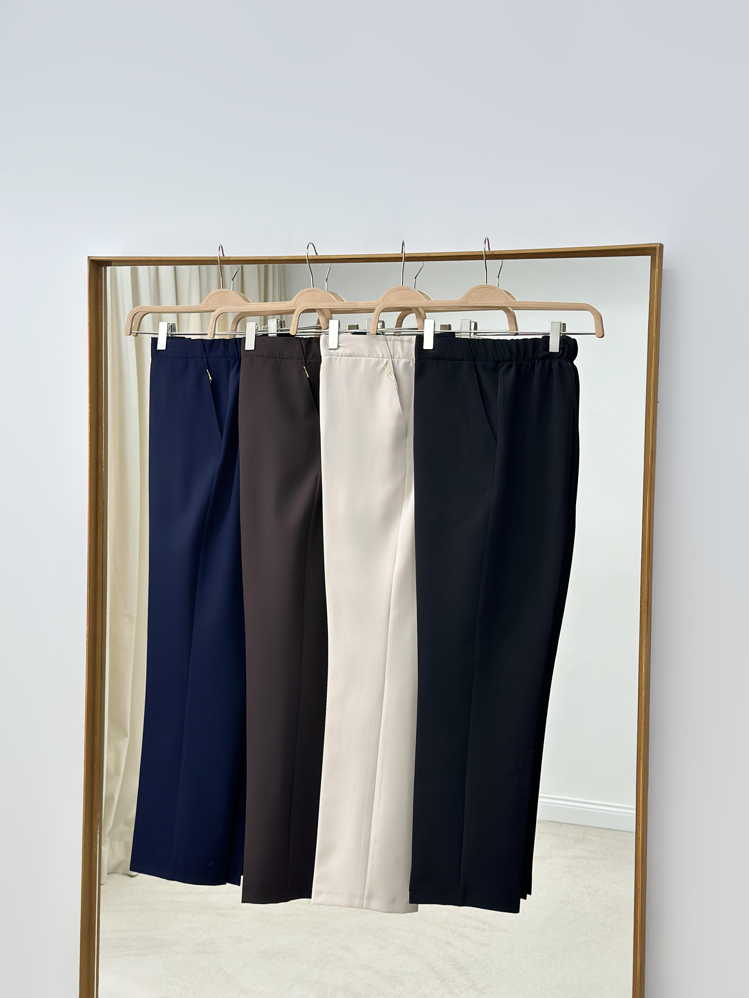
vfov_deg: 39.7
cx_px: 374
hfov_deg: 30.3
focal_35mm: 48
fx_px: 1385
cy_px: 499
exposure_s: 1/178
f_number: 1.78
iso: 64
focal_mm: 6.86
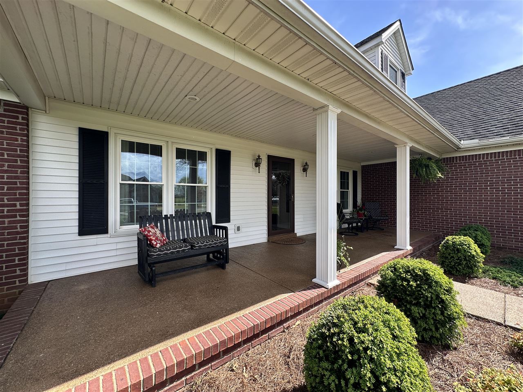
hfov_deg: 102.1
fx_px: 212
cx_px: 262
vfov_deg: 85.7
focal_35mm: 14
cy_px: 196
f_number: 2.2
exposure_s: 1/581
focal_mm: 2.22
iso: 40
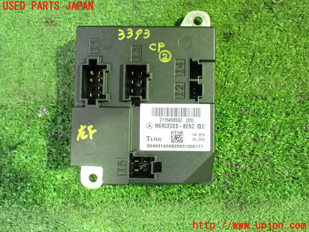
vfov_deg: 46.8
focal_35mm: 30
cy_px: 116
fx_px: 268
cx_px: 154
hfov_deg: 60.0
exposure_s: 1/30
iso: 1250
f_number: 2.3
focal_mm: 5.4
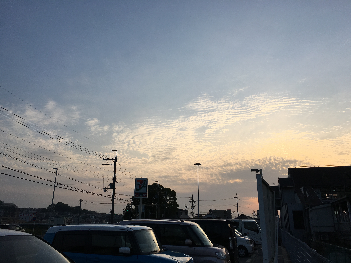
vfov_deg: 48.2
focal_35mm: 29
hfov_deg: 61.7
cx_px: 176
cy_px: 132
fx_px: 294
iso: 25
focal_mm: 4.15
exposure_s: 1/1326
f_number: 2.2
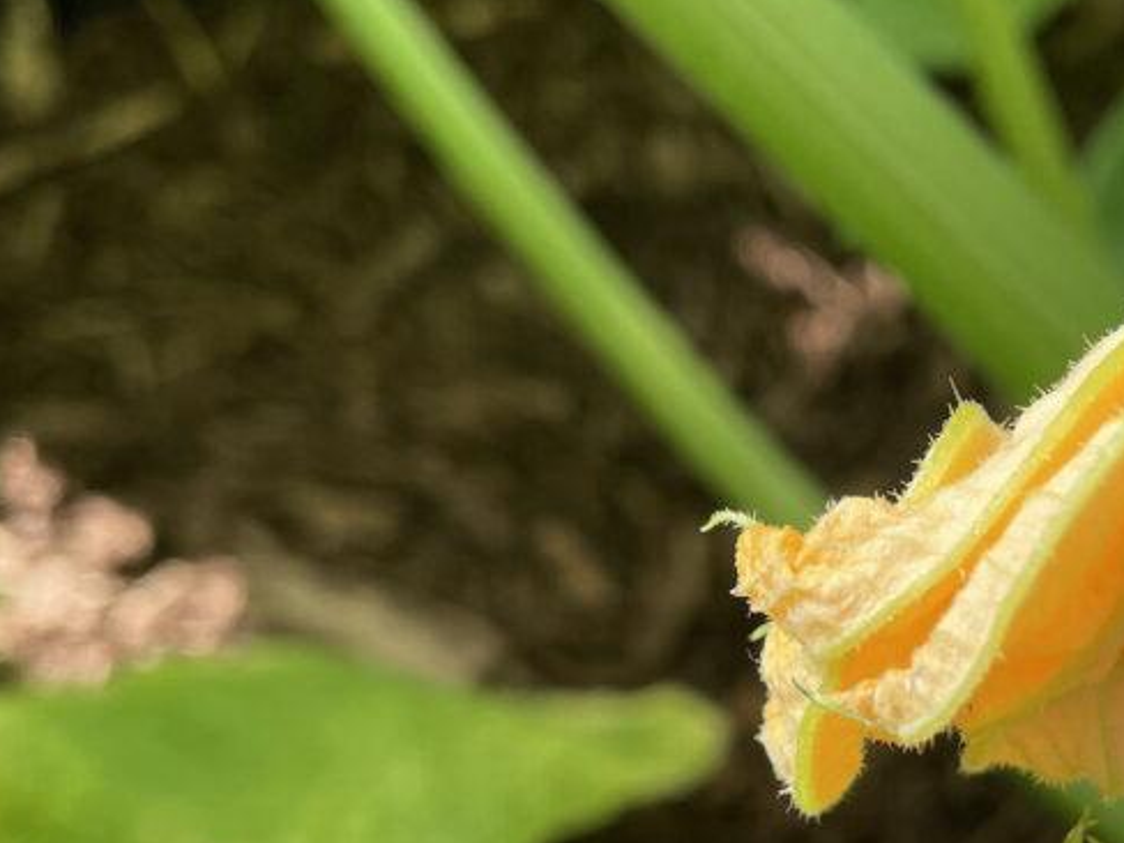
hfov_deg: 29.3
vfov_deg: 22.5
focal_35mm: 64
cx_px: 970
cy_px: 723
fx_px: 2078
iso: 32
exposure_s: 1/875
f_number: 1.6
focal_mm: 4.2
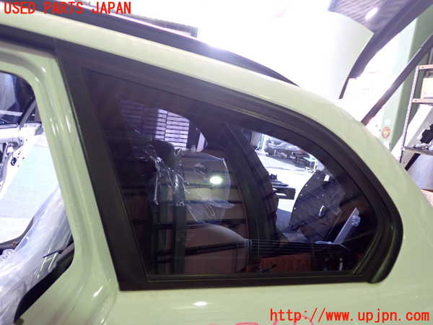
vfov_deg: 46.8
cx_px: 216
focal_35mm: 30
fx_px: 375
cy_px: 162
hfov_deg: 60.0
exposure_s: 1/30
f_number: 2.3
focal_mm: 5.4
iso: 200
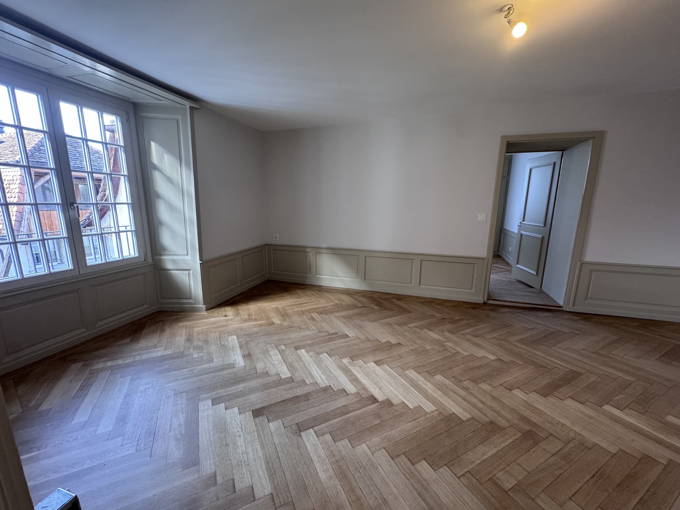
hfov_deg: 102.1
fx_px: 275
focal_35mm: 14
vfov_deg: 85.7
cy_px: 255
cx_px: 340
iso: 320
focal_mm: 2.22
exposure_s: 1/62
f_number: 2.2
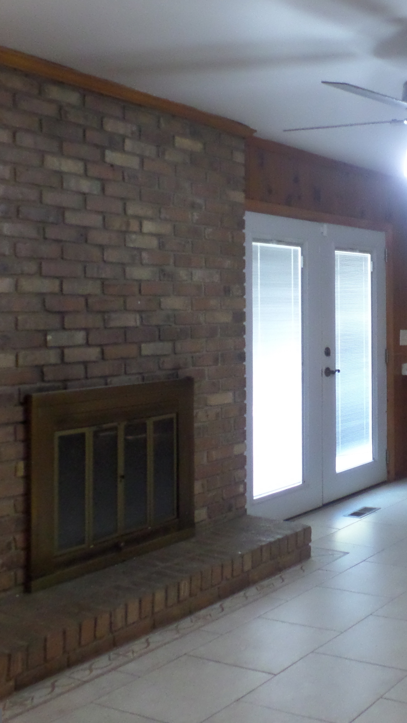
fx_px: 787
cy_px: 309
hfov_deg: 26.4
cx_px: 461
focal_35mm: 41
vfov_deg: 49.2
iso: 480
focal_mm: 4.1
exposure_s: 1/30
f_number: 2.8
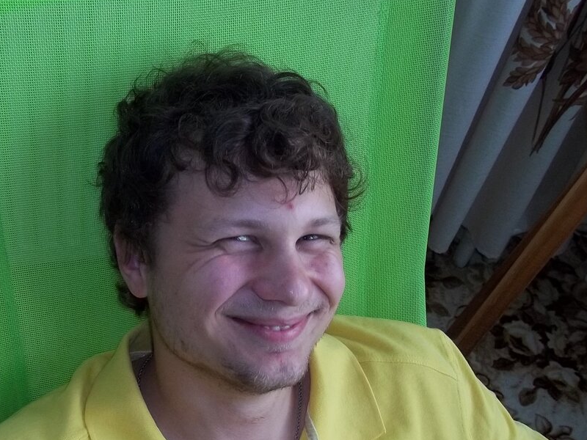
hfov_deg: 39.2
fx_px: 814
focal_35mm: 48
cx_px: 199
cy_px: 292
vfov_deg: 30.1
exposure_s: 1/30
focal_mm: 5.7
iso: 160
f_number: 2.9
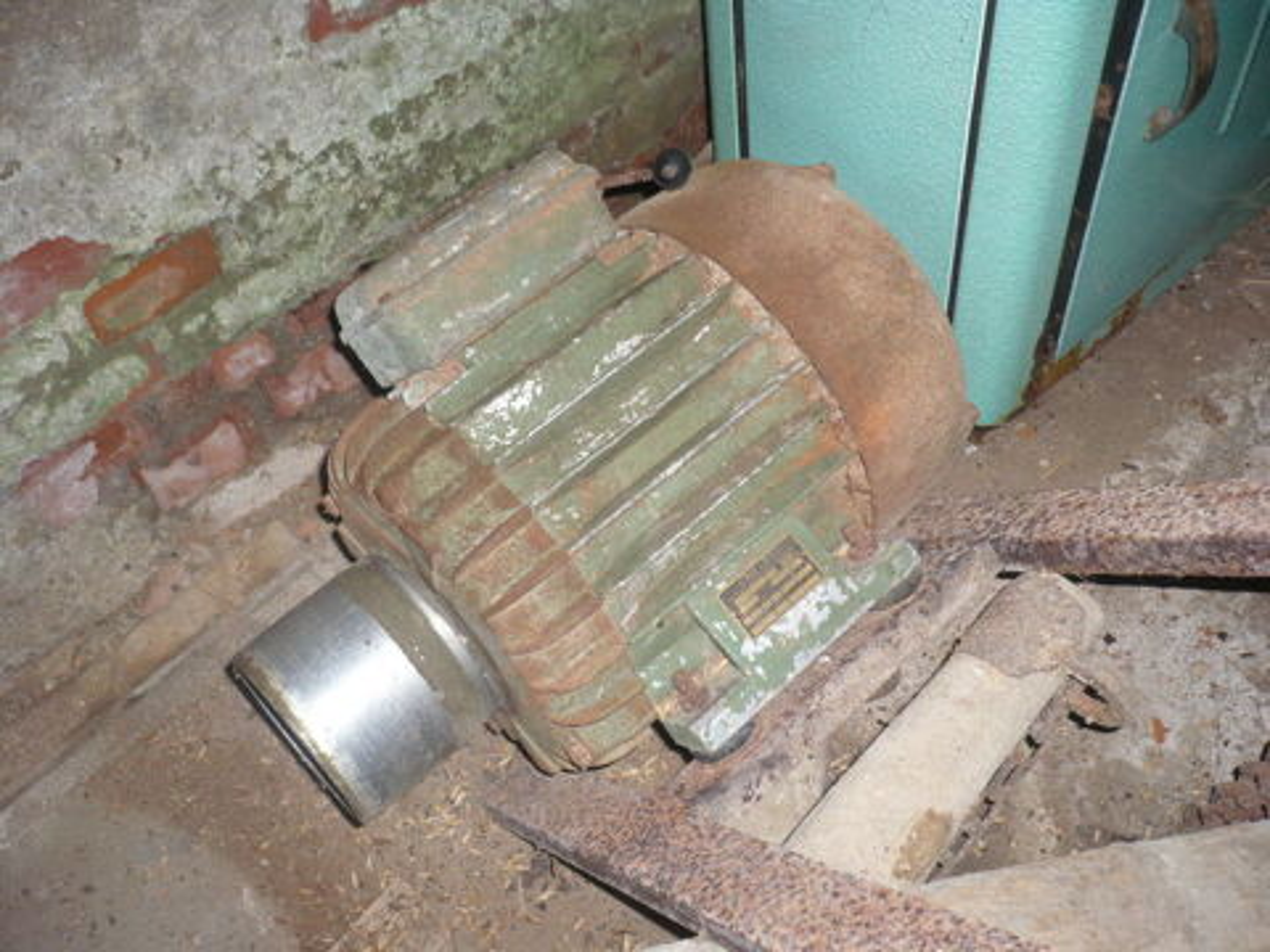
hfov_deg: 52.6
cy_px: 476
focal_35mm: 35
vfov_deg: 40.7
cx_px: 635
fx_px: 1284
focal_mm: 5.8
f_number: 2.8
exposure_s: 1/30
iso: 125
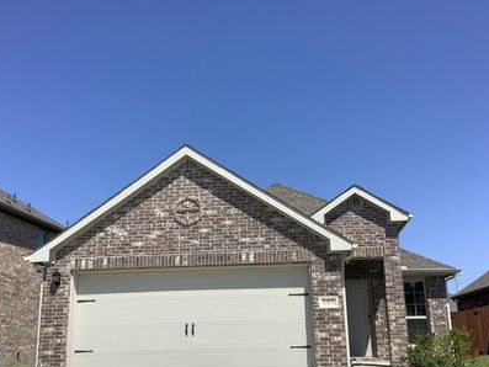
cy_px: 211
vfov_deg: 36.8
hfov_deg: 47.8
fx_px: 551
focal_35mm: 39
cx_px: 240
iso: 25
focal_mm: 3.3
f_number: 2.4
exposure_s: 1/2203
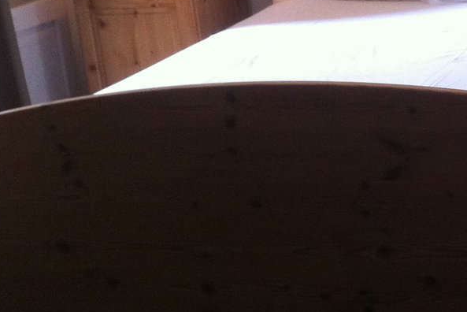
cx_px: 467
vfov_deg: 14.0
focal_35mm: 98
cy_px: 144
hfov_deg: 20.2
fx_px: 1272
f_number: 2.8
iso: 200
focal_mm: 3.85
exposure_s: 1/15
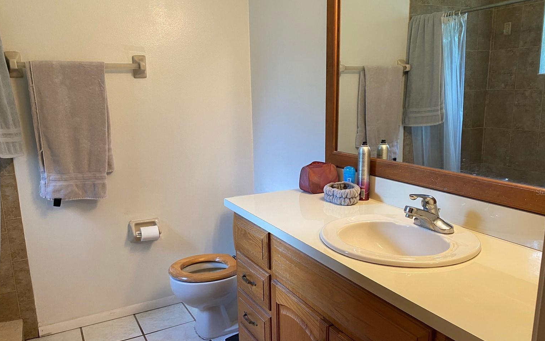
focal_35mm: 29
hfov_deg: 64.6
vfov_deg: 43.0
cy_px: 192
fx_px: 431
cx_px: 283
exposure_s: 1/60
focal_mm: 4.25
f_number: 1.8
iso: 100
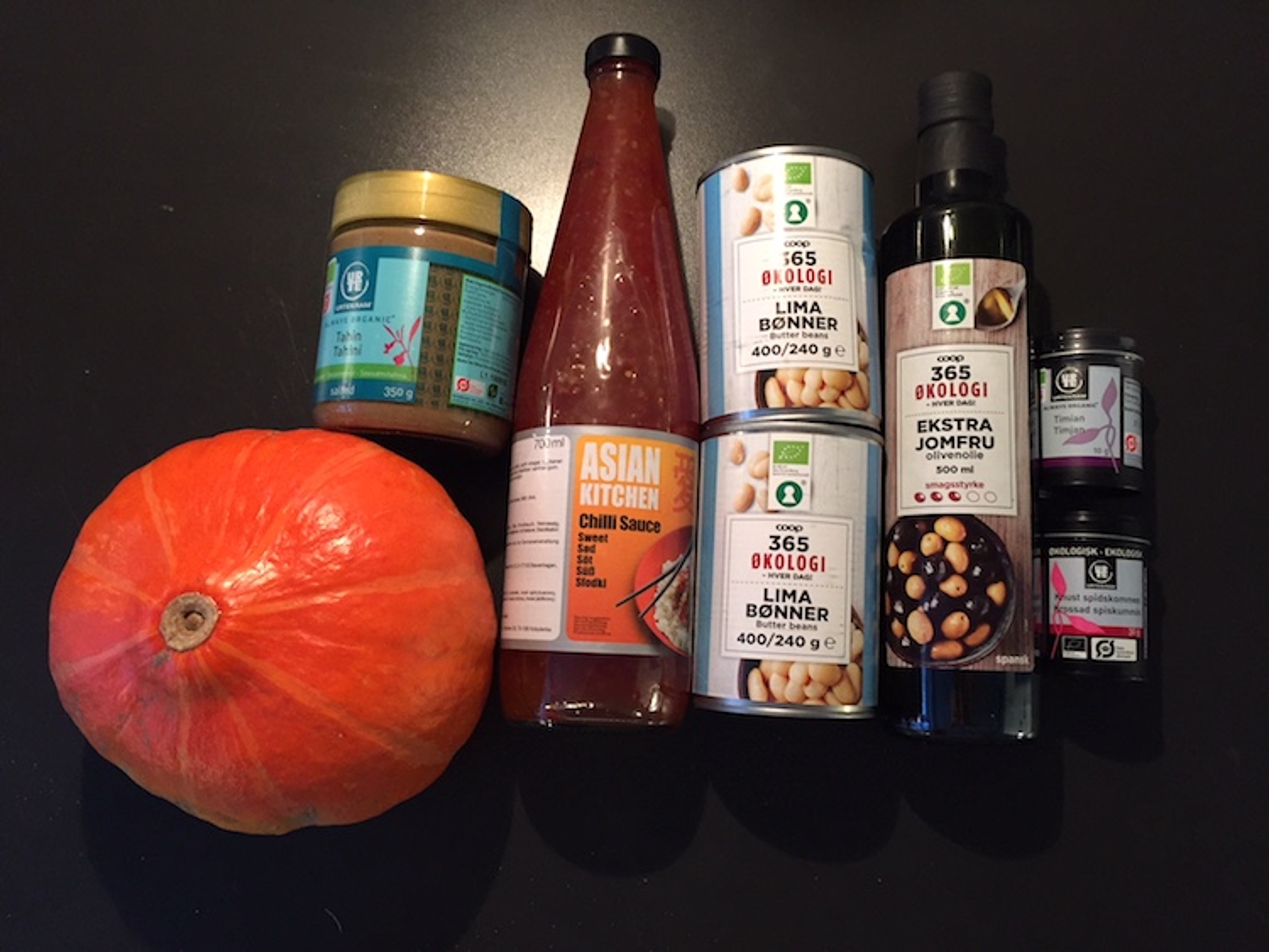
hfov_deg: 61.6
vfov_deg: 48.3
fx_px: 1063
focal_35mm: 29
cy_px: 476
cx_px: 634
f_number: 2.2
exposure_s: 1/33
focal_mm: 4.15
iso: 250
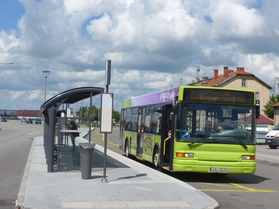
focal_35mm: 66
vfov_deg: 22.3
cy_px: 104
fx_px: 532
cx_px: 140
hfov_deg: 29.4
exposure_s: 1/1300
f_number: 3.9
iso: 80
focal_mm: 13.4
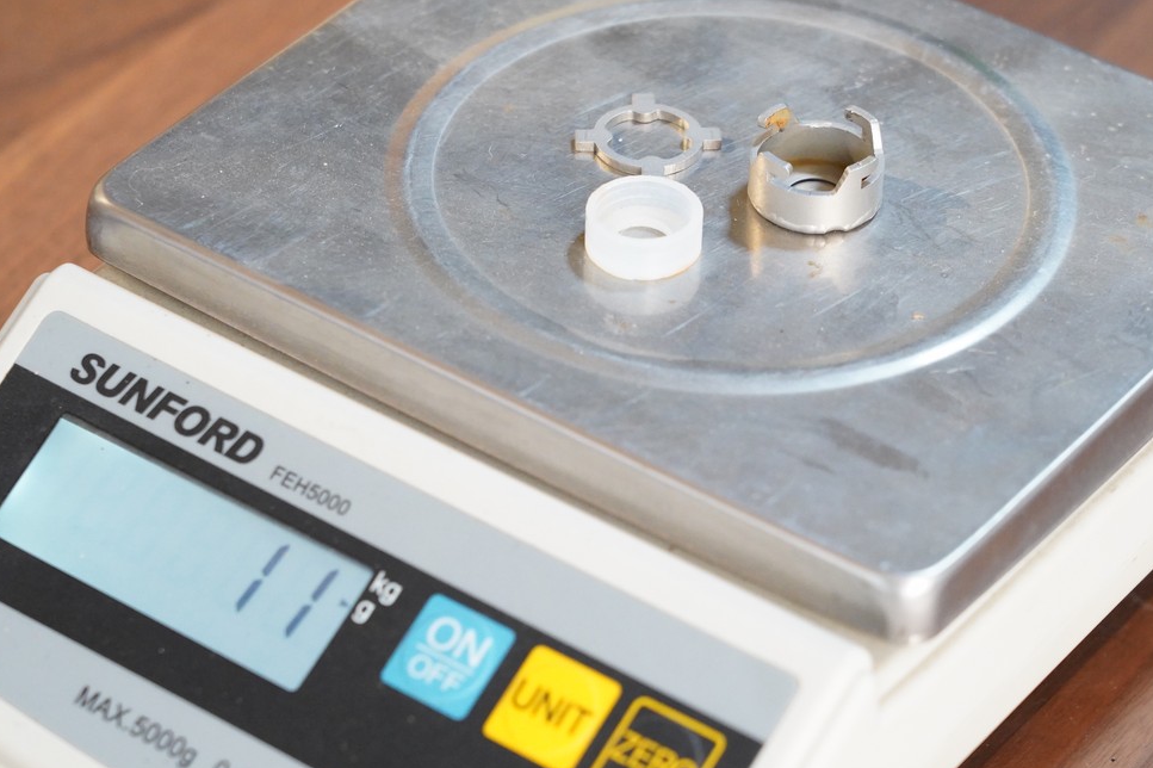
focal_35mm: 139
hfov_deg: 14.8
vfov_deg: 9.9
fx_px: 4450
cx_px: 575
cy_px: 431
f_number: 6.3
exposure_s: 1/125
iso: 6400
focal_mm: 105
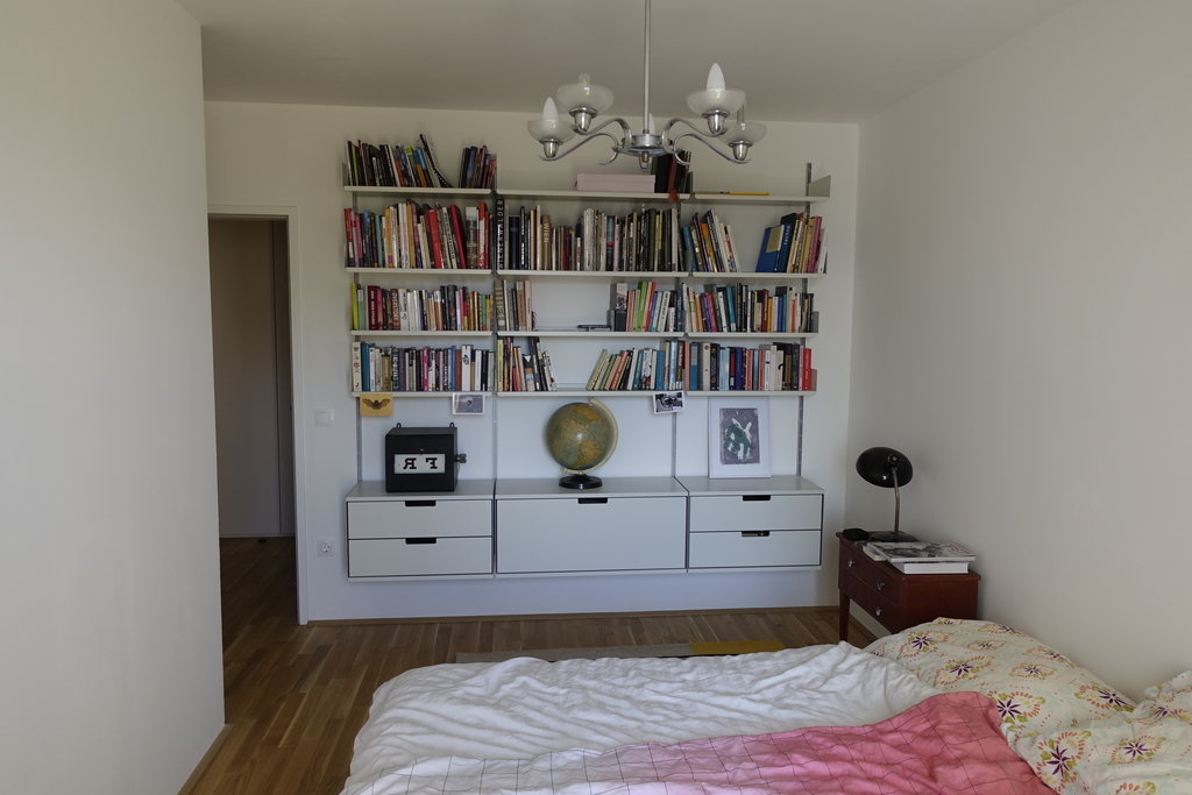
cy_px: 398
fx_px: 795
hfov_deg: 73.7
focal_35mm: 24
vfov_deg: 53.1
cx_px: 596
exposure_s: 1/30
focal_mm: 8.8
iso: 125
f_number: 2.8
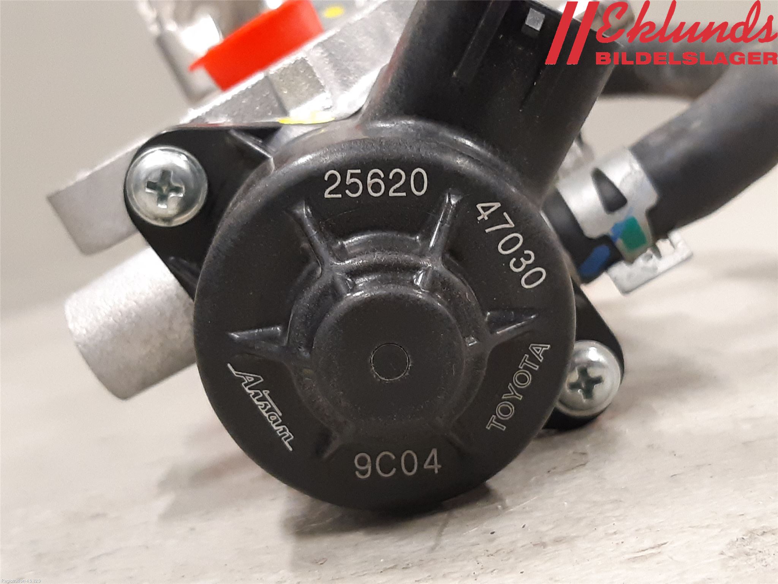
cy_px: 292
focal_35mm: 26
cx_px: 389
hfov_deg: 67.3
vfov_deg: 53.1
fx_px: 584
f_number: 1.7
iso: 250
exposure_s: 1/50
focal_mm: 3.93
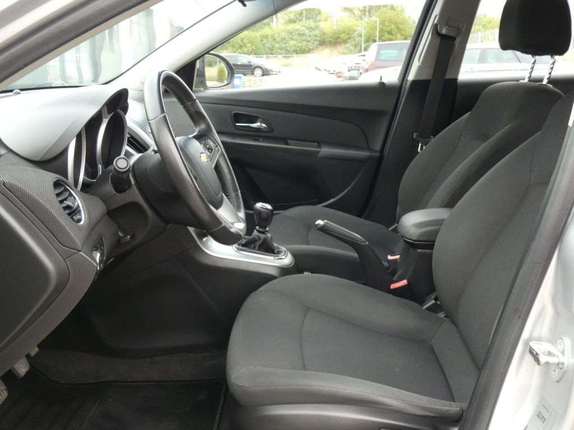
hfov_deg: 52.6
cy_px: 215
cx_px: 287
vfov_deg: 40.7
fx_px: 580
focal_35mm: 35
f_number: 5.6
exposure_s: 1/80
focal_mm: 6.2
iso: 400
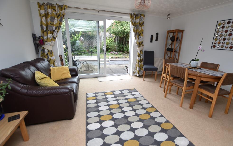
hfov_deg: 97.8
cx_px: 121
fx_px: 102
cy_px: 74
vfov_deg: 71.3
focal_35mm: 16
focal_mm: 10
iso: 100
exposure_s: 1/60
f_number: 4
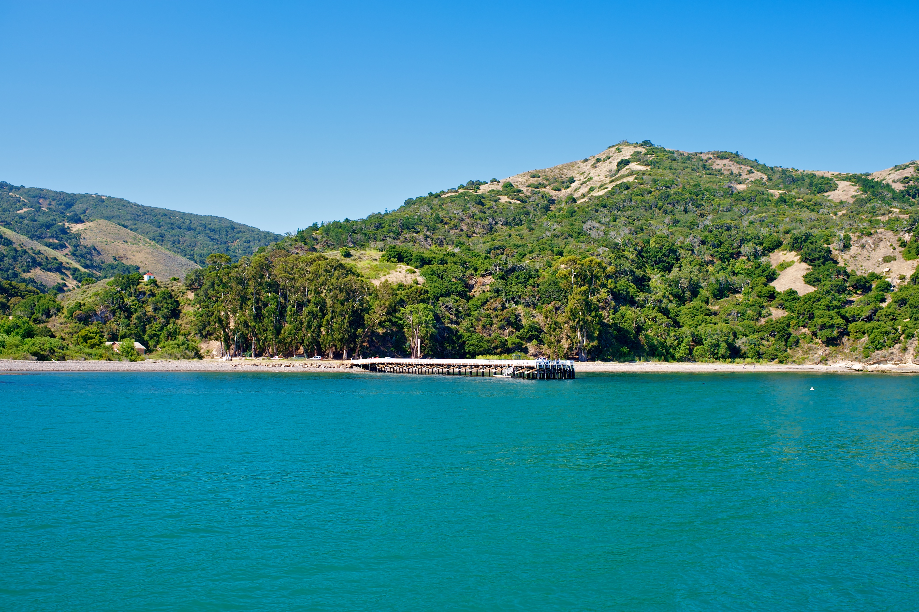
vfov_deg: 37.8
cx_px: 460
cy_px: 306
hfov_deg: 54.5
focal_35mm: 35
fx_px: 893
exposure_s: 1/160
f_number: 4
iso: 200
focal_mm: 35
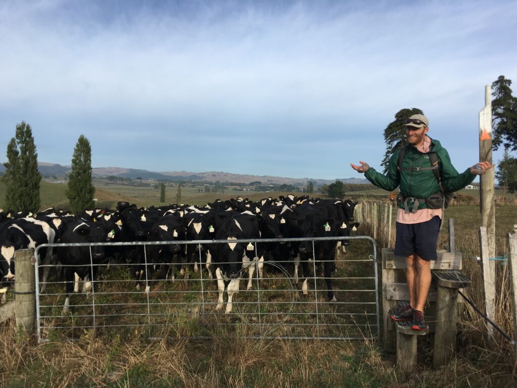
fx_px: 433
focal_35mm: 29
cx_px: 258
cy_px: 194
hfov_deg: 61.7
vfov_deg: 48.2
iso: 25
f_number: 2.2
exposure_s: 1/874
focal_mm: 4.15
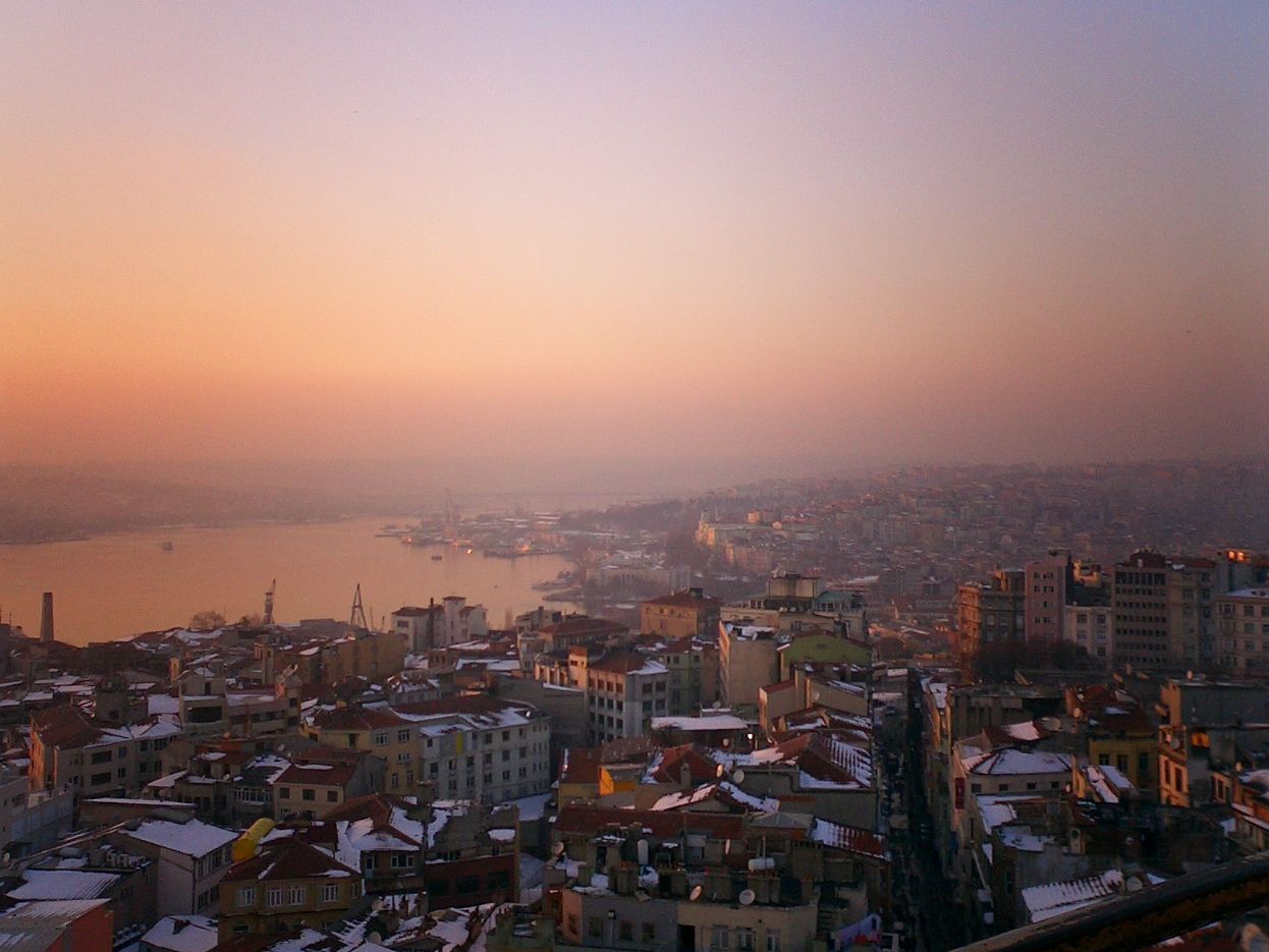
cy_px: 472
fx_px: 1393
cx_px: 619
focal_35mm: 38
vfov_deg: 37.7
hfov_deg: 49.0
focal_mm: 5.6
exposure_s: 1/320
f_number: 3.5
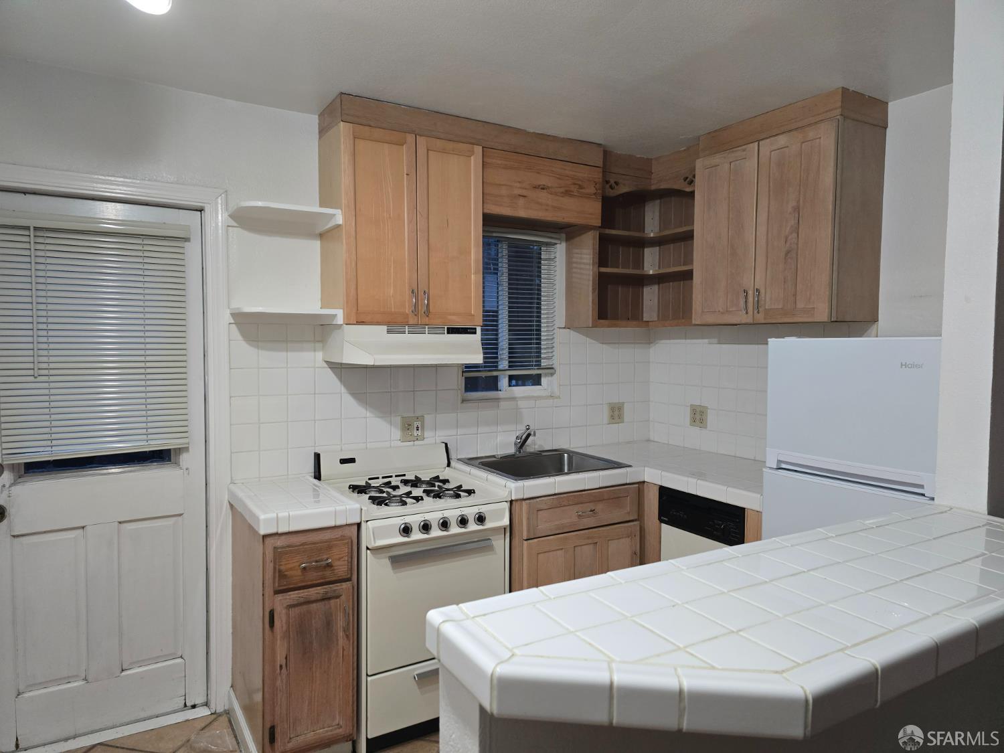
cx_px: 502
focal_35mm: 23
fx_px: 667
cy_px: 376
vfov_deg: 58.9
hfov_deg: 73.9
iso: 640
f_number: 1.7
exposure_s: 1/120
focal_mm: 6.3
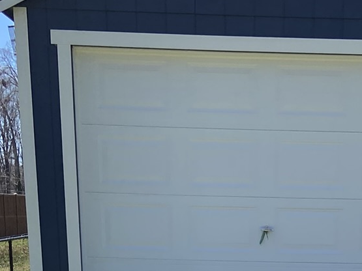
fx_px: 1004
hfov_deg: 20.2
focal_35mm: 96
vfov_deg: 13.5
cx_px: 291
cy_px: 515
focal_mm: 4.25
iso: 32
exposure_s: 1/1838
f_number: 1.8
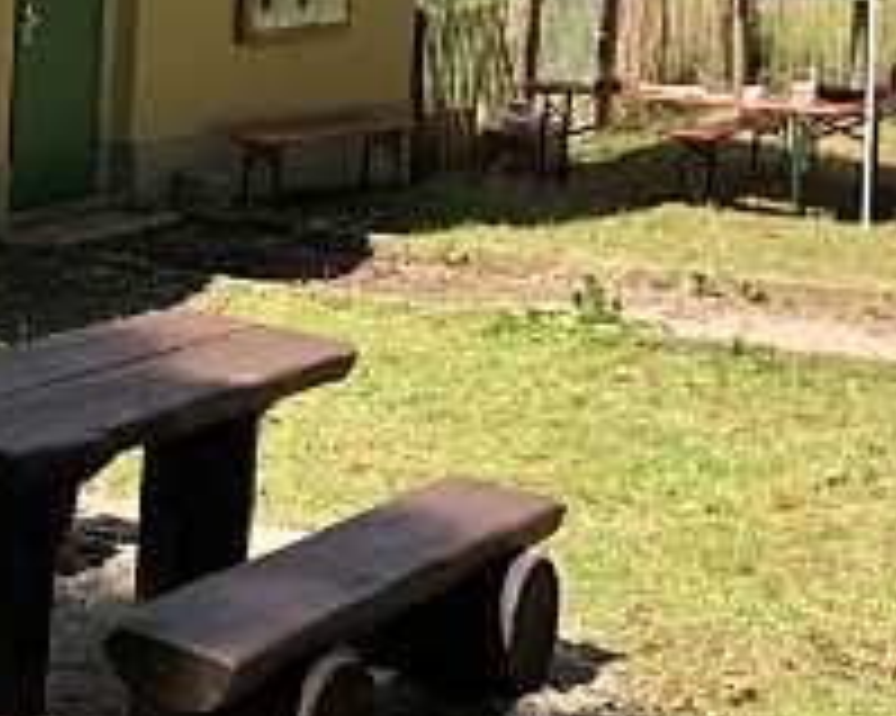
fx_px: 2253
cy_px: -7
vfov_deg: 17.6
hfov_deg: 20.6
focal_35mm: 85
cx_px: -248
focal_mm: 4
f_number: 1.8
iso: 20
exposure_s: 1/917
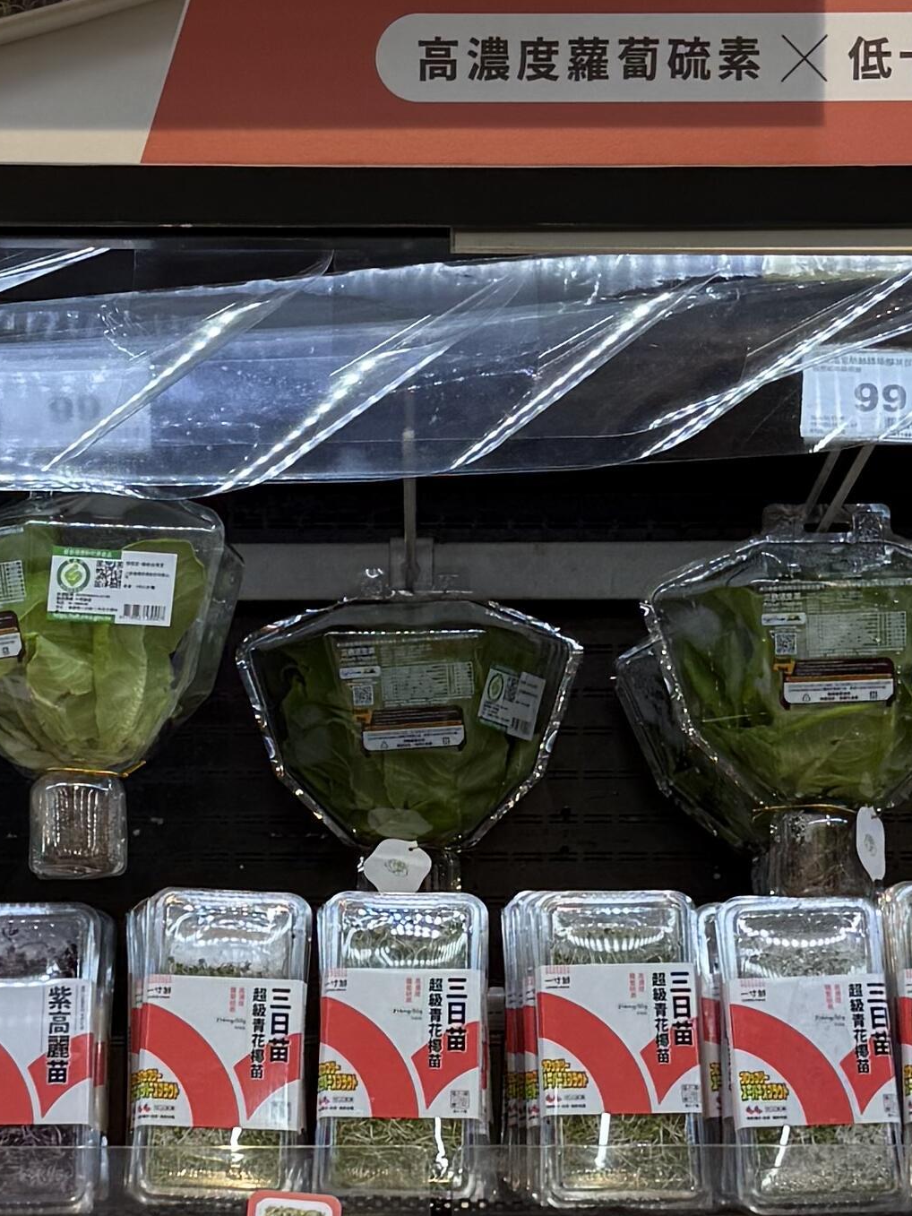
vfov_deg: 19.4
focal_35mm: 101
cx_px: 345
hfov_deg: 14.6
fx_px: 3547
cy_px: 851
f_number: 1.8
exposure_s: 1/120
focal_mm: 6.8
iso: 80
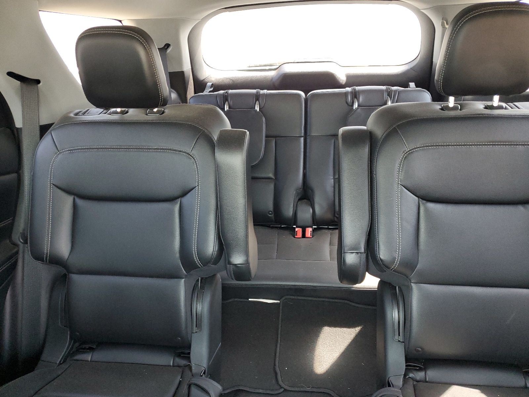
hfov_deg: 67.3
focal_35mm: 26
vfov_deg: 53.1
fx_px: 397
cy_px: 198
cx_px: 264
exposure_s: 1/60.2
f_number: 1.5
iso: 177
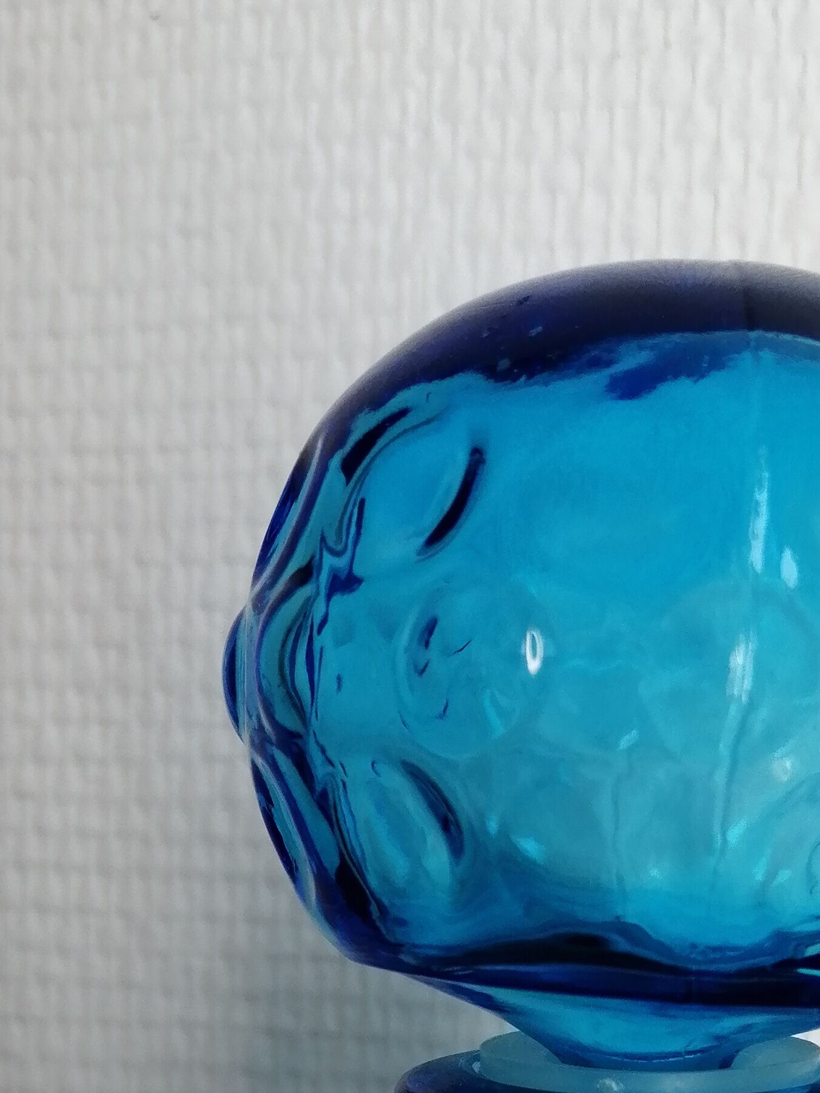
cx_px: 437
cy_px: 1105
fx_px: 1895
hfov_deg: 24.4
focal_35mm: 60
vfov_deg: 29.9
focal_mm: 3.6
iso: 50
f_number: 1.8
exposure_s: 1/100
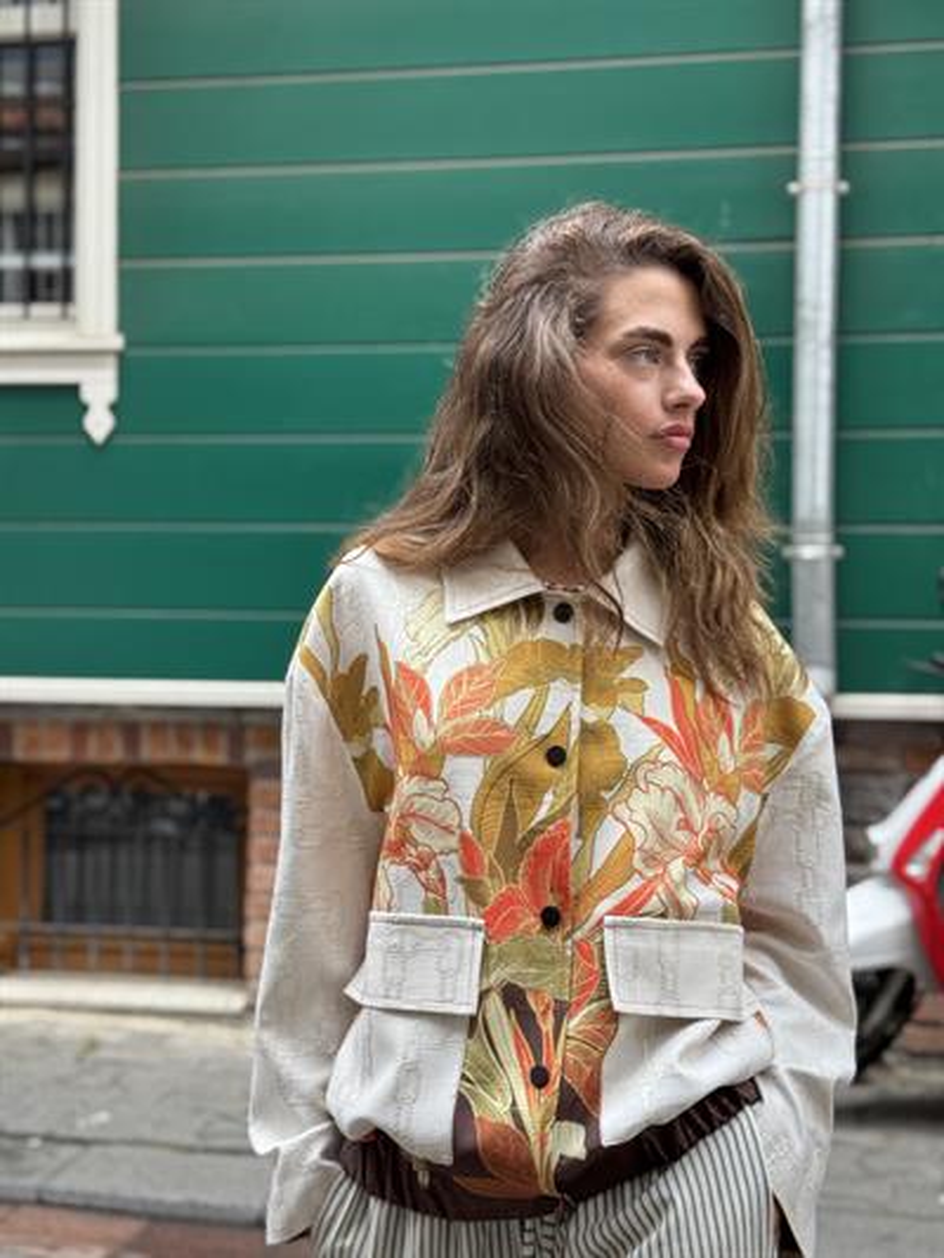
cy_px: 629
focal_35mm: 48
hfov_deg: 30.3
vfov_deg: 39.6
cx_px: 472
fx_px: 1745
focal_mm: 6.76
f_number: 1.78
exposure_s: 1/364
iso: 64
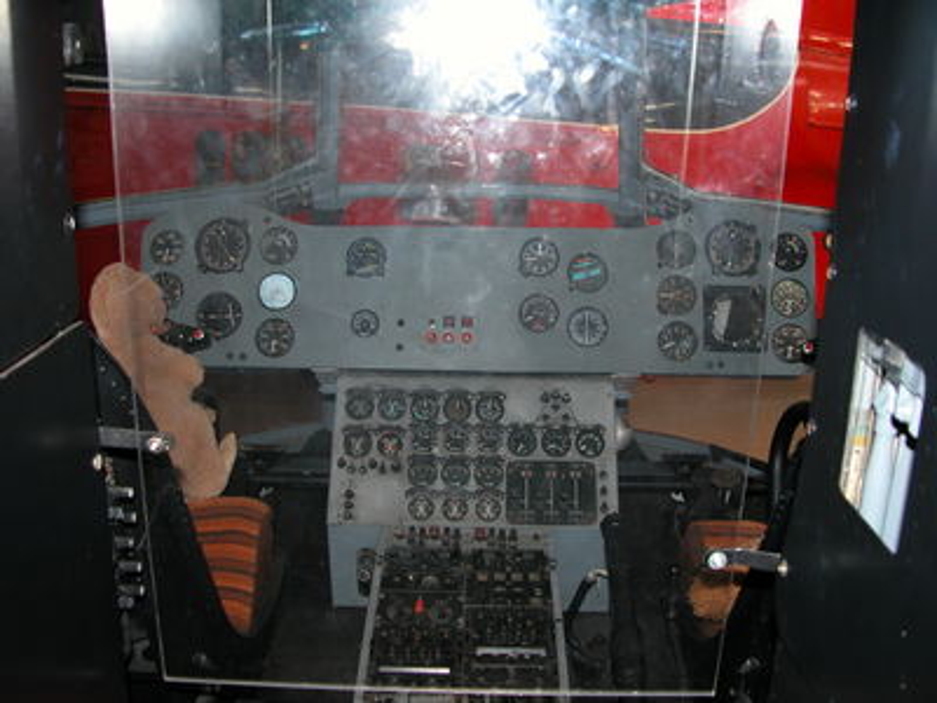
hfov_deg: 52.6
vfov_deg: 40.7
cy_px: 352
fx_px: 947
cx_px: 468
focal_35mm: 35
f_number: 2.8
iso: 100
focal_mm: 8.9
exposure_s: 1/60
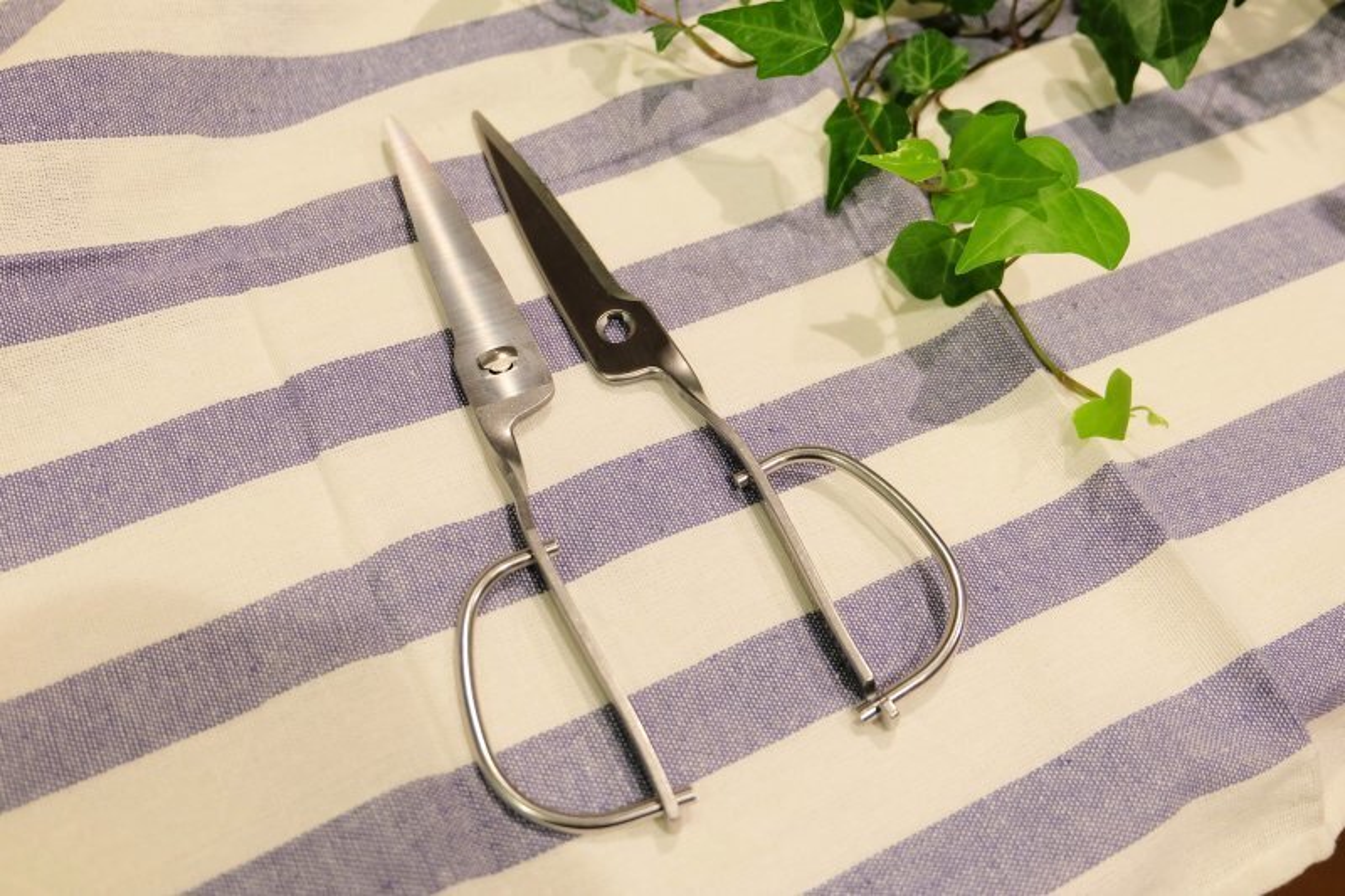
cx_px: 672
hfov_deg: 50.7
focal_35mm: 38
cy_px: 448
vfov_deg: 35.0
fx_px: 1419
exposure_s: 1/40
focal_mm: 25.6
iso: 800
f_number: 4.5
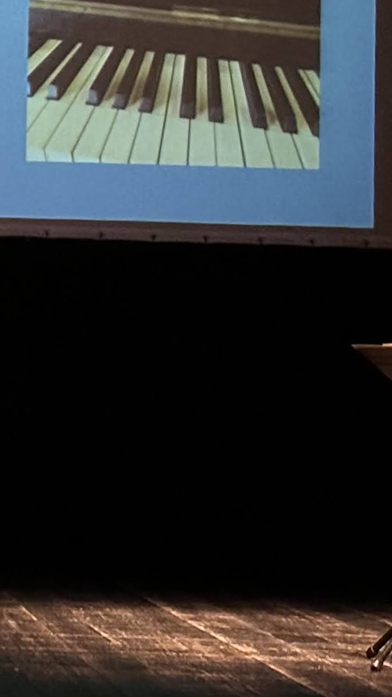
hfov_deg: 6.9
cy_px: 248
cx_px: -182
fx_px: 3196
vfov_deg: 12.4
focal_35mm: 173
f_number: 1.78
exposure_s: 1/25
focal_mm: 6.86
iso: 640
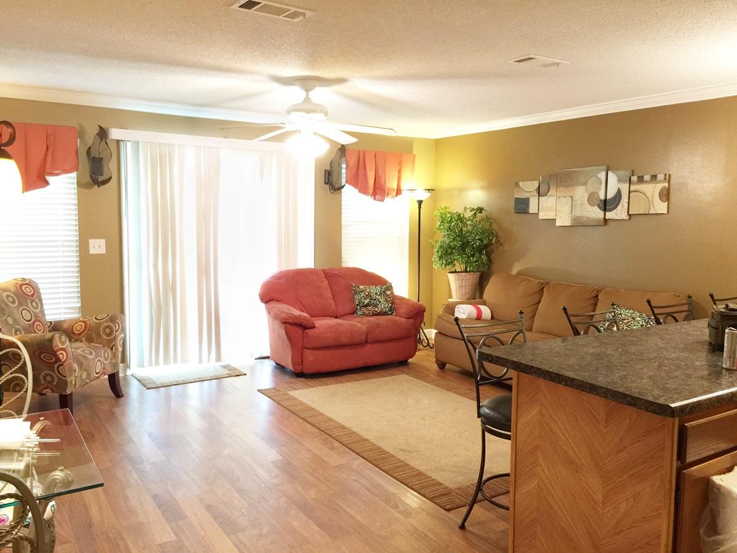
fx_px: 617
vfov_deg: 48.2
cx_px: 368
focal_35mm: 29
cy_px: 276
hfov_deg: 61.7
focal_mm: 4.15
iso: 100
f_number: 2.2
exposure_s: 1/15
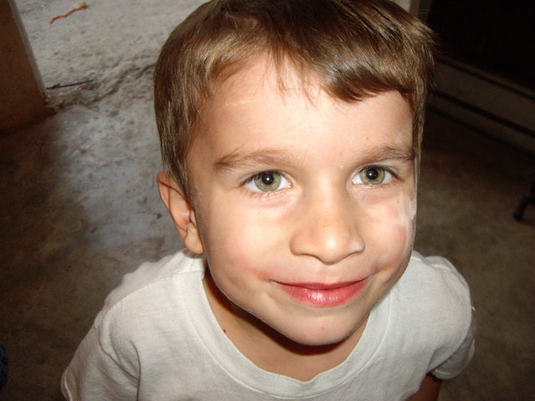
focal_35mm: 38
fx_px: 587
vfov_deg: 37.7
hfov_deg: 49.0
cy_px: 200
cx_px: 268
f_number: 2.7
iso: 200
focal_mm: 6.2
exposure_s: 1/40
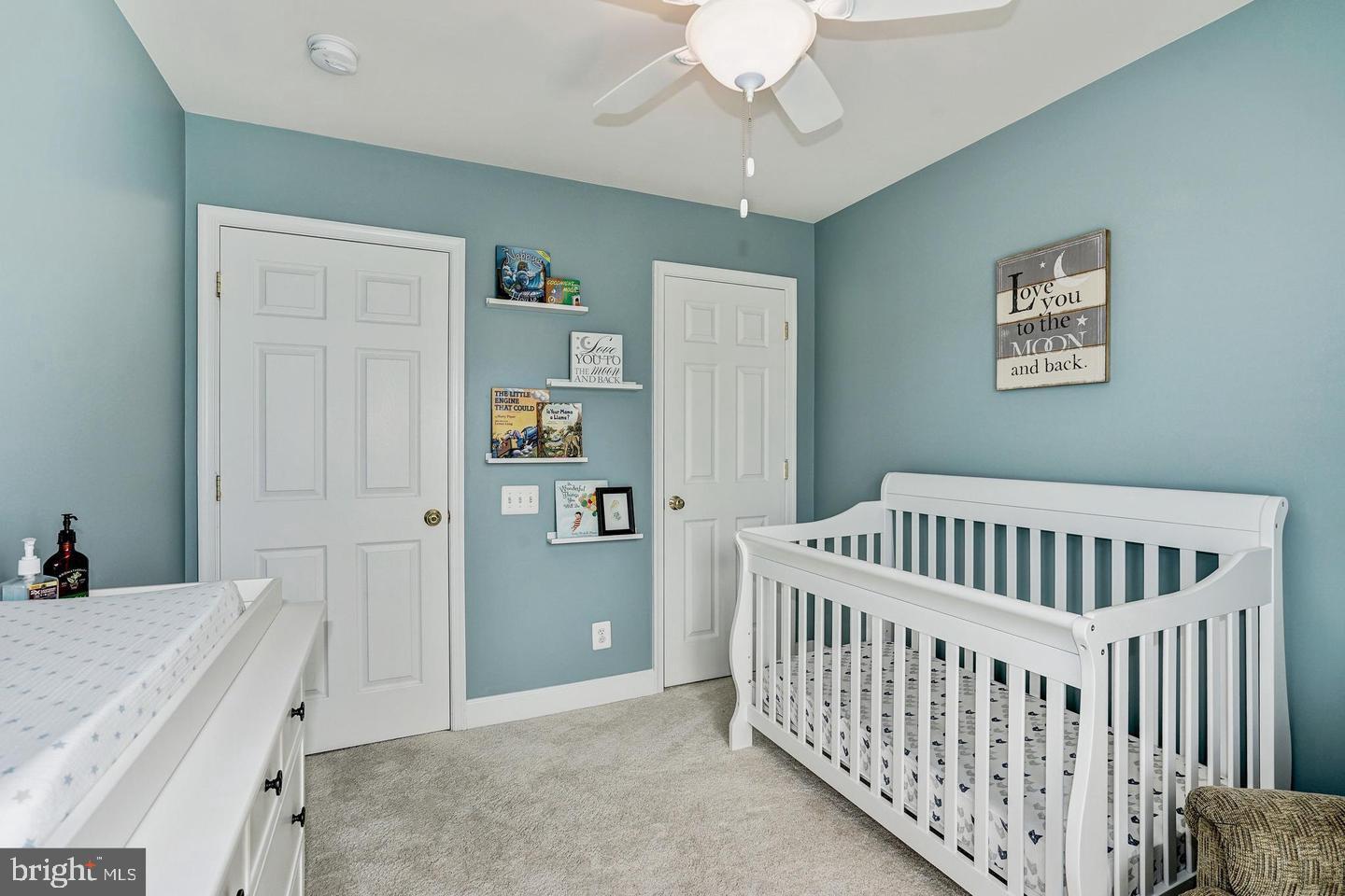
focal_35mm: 16
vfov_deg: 73.7
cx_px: 672
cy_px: 448
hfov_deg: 96.7
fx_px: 598
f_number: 8
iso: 200
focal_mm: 16
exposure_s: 1/25
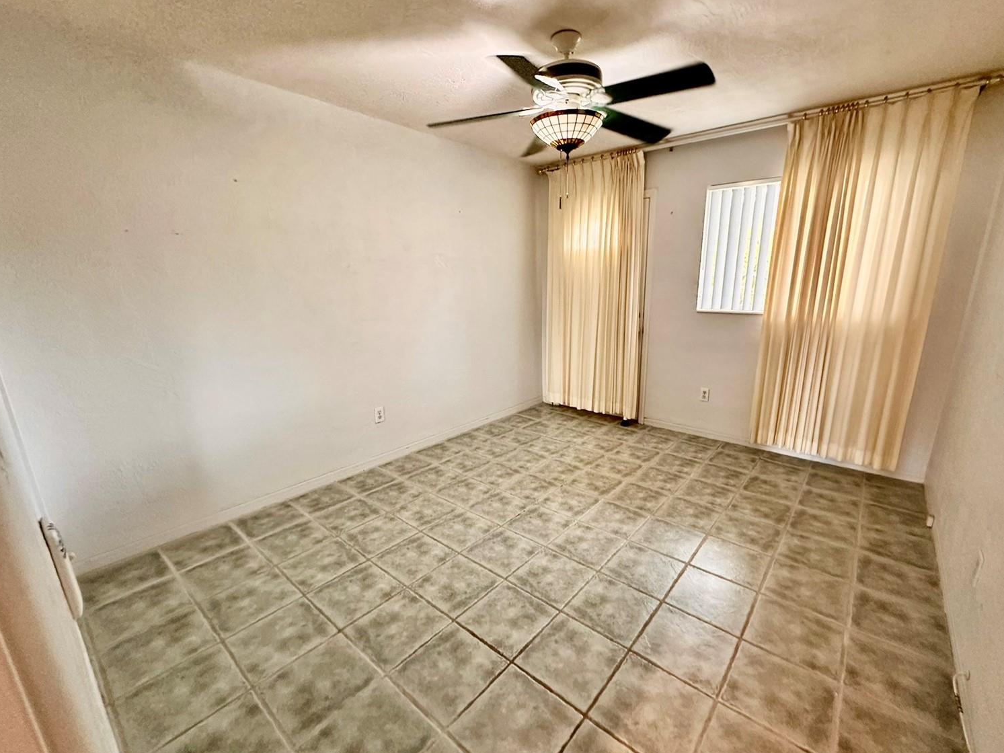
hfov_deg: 98.1
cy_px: 391
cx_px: 530
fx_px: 435
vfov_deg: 81.7
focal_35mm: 15
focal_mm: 2.22
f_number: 2.2
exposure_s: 1/60
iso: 500
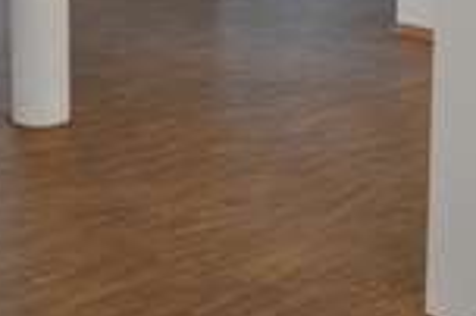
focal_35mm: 89
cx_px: 282
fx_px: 1175
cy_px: -153
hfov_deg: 22.9
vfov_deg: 14.3
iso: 220
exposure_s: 1/30
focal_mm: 18
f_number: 5.6
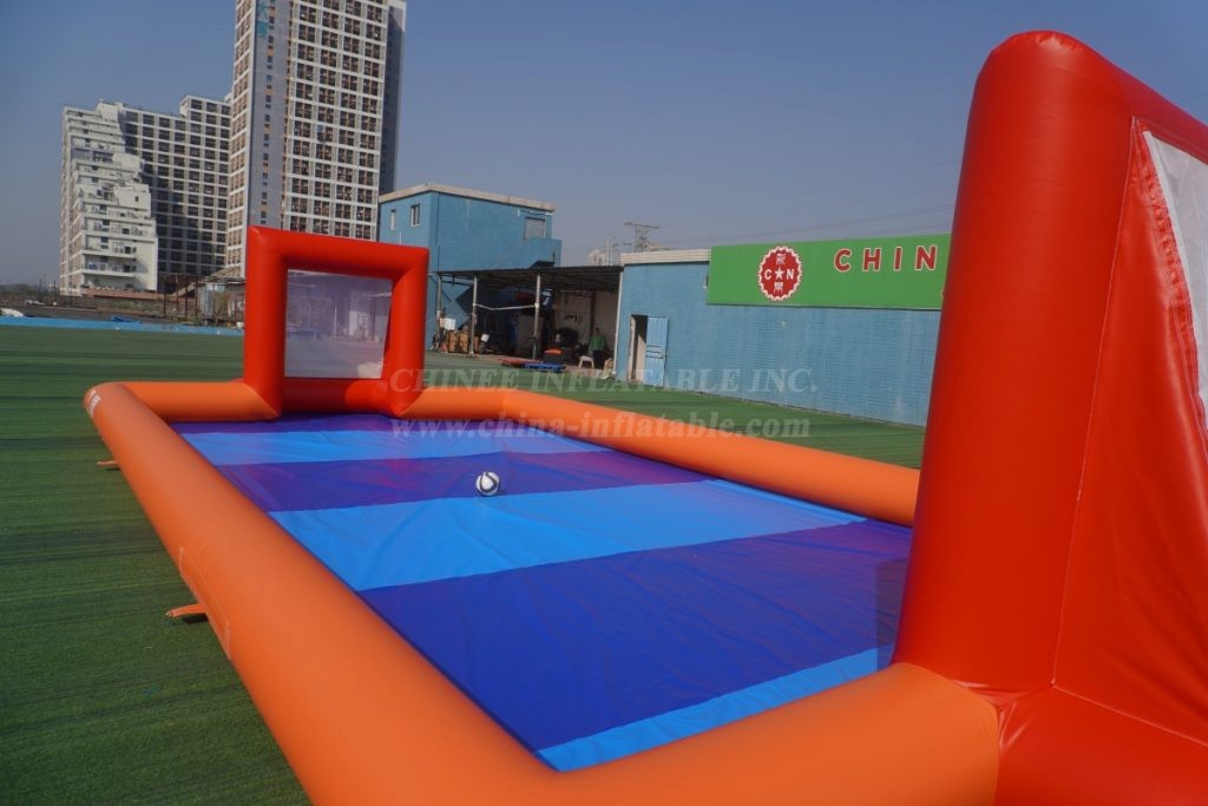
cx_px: 604
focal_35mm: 24
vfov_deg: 53.1
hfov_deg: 73.7
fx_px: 805
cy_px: 403
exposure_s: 1/1250
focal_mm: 16
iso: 100
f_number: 5
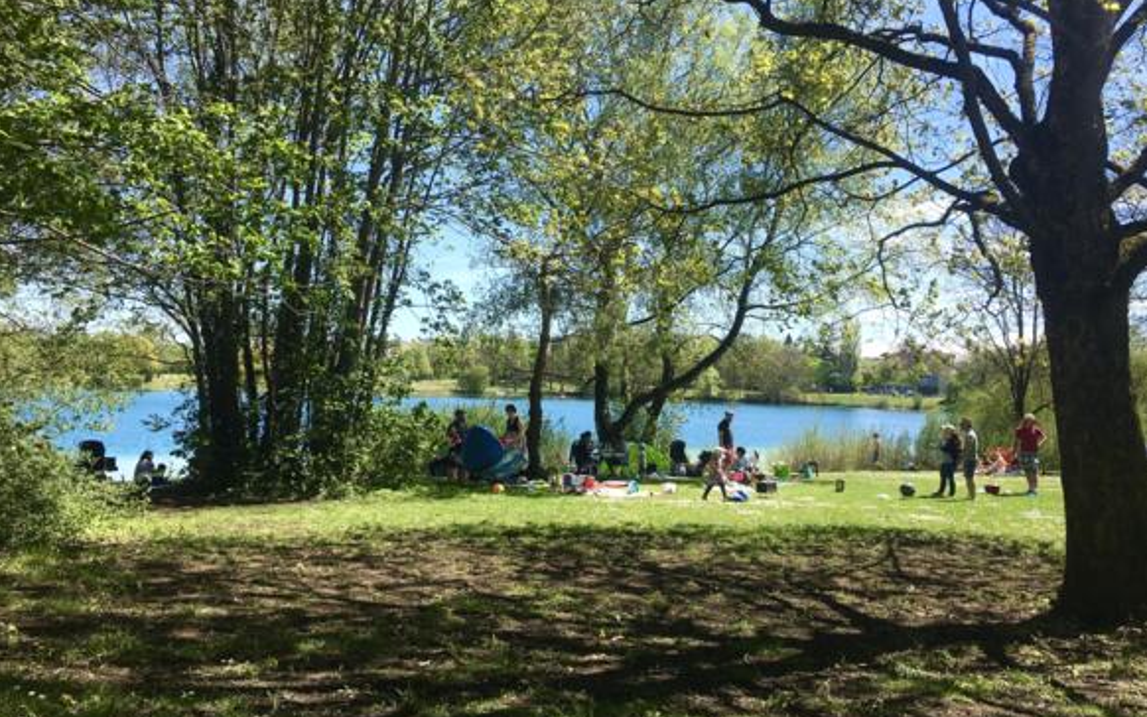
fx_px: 969
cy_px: 327
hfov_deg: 61.2
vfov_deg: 40.6
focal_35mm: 31
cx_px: 573
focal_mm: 4.15
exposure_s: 1/905
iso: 25
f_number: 2.2
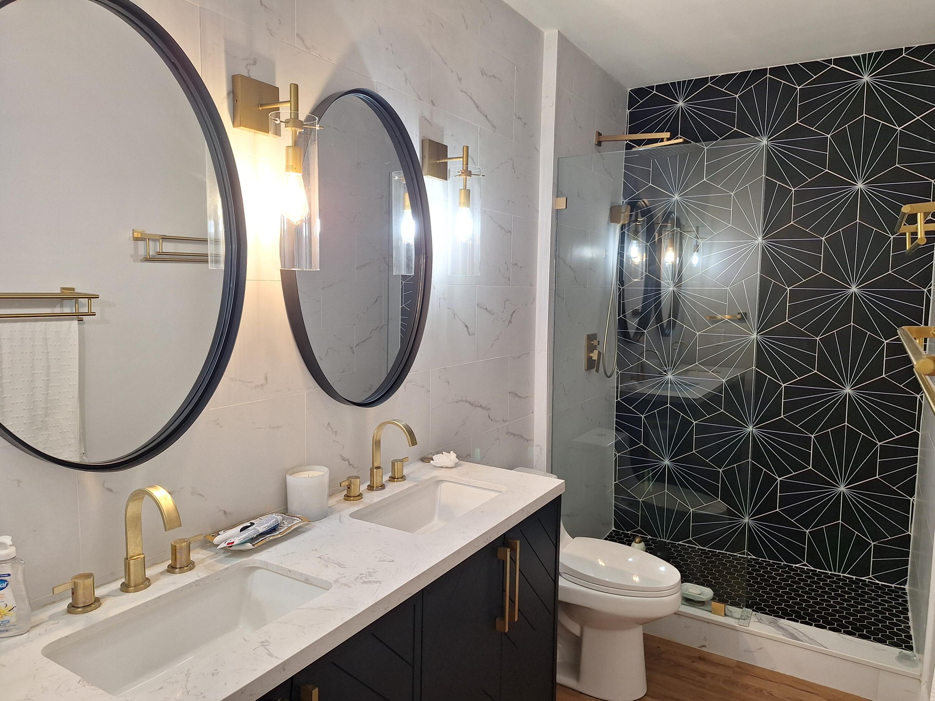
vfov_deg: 58.9
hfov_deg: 73.9
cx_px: 468
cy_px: 350
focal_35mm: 23
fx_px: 621
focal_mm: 5.54
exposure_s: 1/50
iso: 40
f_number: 1.8
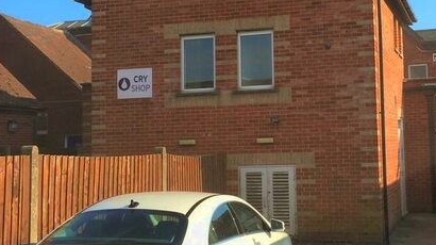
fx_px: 624
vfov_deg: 22.1
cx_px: 311
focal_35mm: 54
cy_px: 90
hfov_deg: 37.8
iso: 32
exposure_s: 1/1412
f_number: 2.2
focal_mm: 4.15
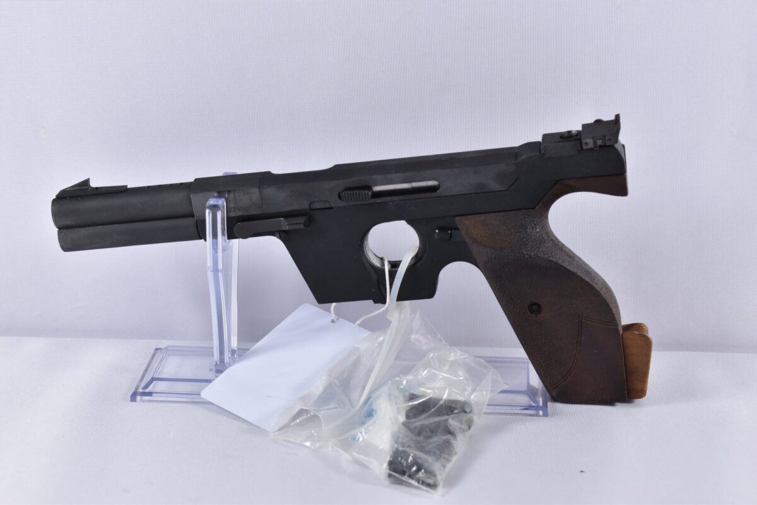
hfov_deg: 24.6
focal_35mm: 82
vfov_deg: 16.6
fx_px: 1735
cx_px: 378
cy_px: 252
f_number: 5.6
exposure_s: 1/100
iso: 640
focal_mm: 55
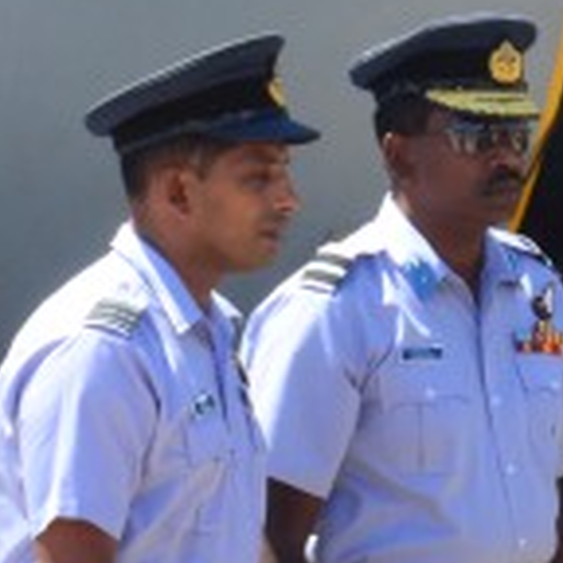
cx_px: 977
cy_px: 346
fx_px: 11703
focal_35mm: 636
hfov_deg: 2.7
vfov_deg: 2.8
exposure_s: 1/200
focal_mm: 120
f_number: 14
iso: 640
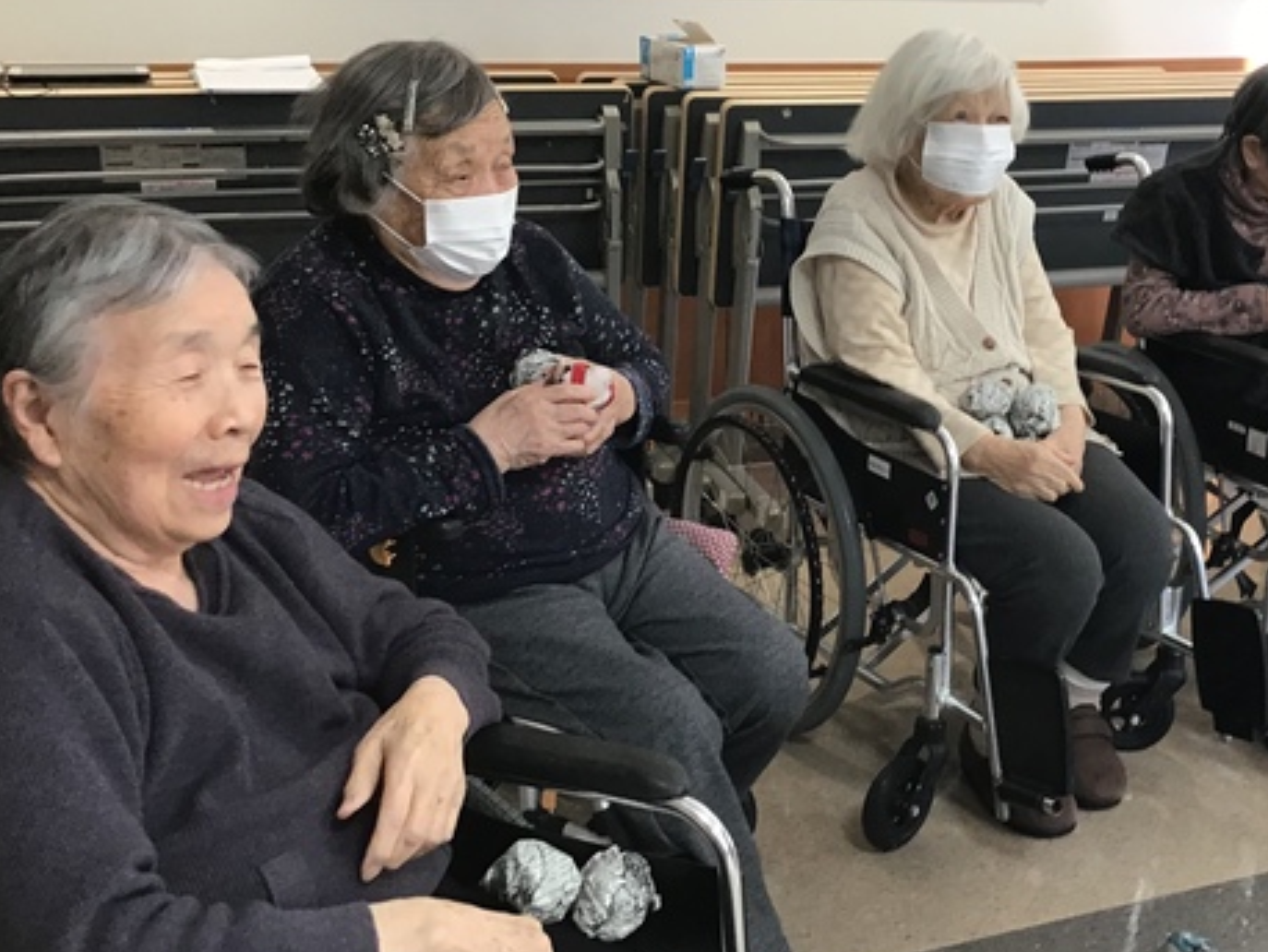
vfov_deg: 31.5
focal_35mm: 46
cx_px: 889
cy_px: 454
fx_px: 1686
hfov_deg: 40.5
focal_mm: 3.3
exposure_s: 1/30
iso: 64
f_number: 2.4
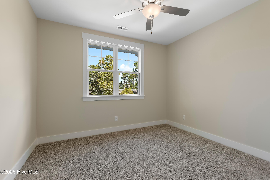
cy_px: 90
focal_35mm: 15
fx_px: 112
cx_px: 135
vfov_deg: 77.3
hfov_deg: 100.4
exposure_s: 1/6
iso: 100
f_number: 4.5
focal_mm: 10
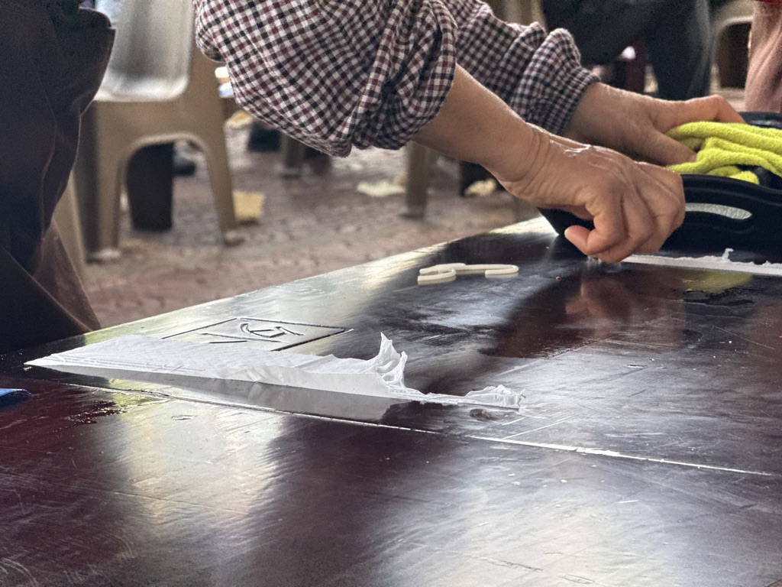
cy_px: 294
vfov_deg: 12.3
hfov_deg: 16.4
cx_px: 391
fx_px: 2711
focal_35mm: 120
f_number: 2.8
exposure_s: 1/121
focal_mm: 15.66
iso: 160
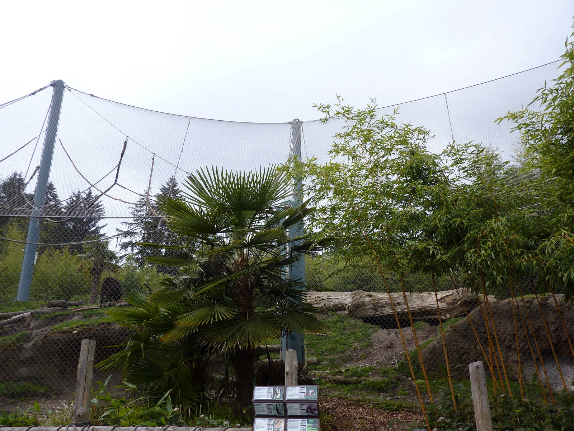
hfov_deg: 69.4
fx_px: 415
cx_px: 287
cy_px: 216
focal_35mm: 25
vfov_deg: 54.9
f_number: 3.5
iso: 80
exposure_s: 1/500
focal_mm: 4.1
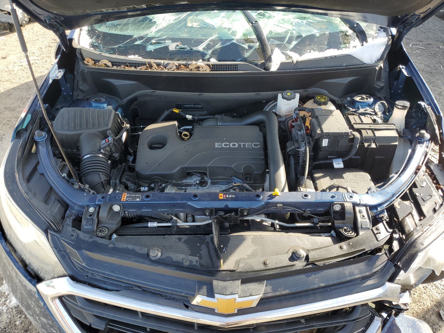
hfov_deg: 67.3
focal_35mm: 26
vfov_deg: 53.1
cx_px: 222
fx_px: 333
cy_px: 166
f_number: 1.5
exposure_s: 1/455
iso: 50
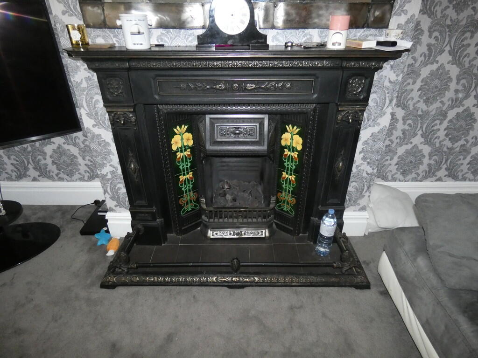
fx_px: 276
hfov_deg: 81.7
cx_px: 239
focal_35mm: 20
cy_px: 179
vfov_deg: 66.0
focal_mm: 3.6
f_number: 2.8
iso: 800
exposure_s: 1/60
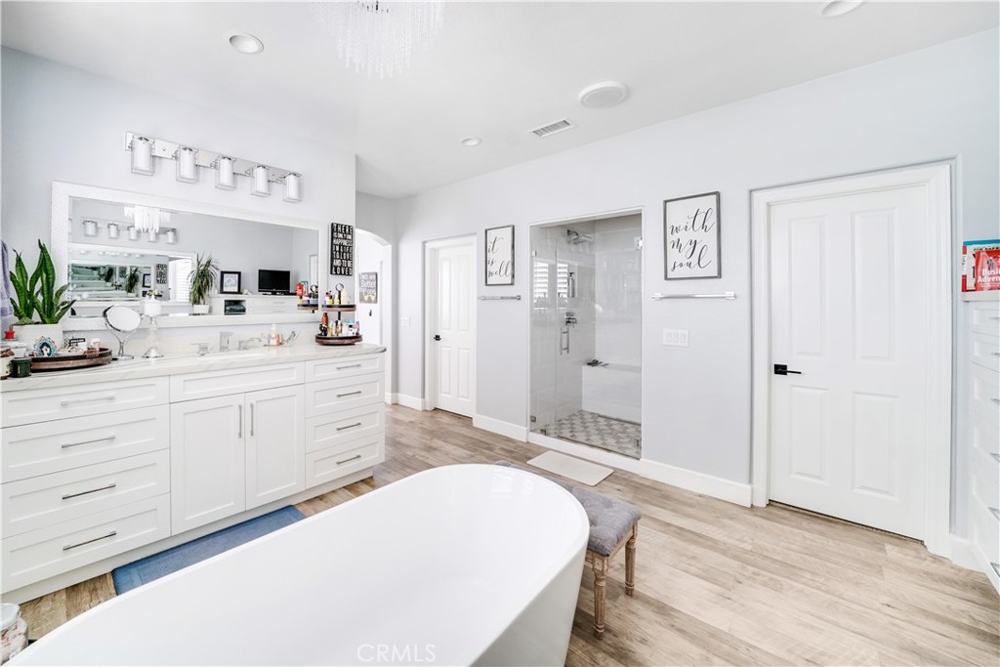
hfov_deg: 112.6
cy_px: 334
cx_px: 500
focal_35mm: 12
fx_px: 333
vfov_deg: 90.0
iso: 100
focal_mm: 12
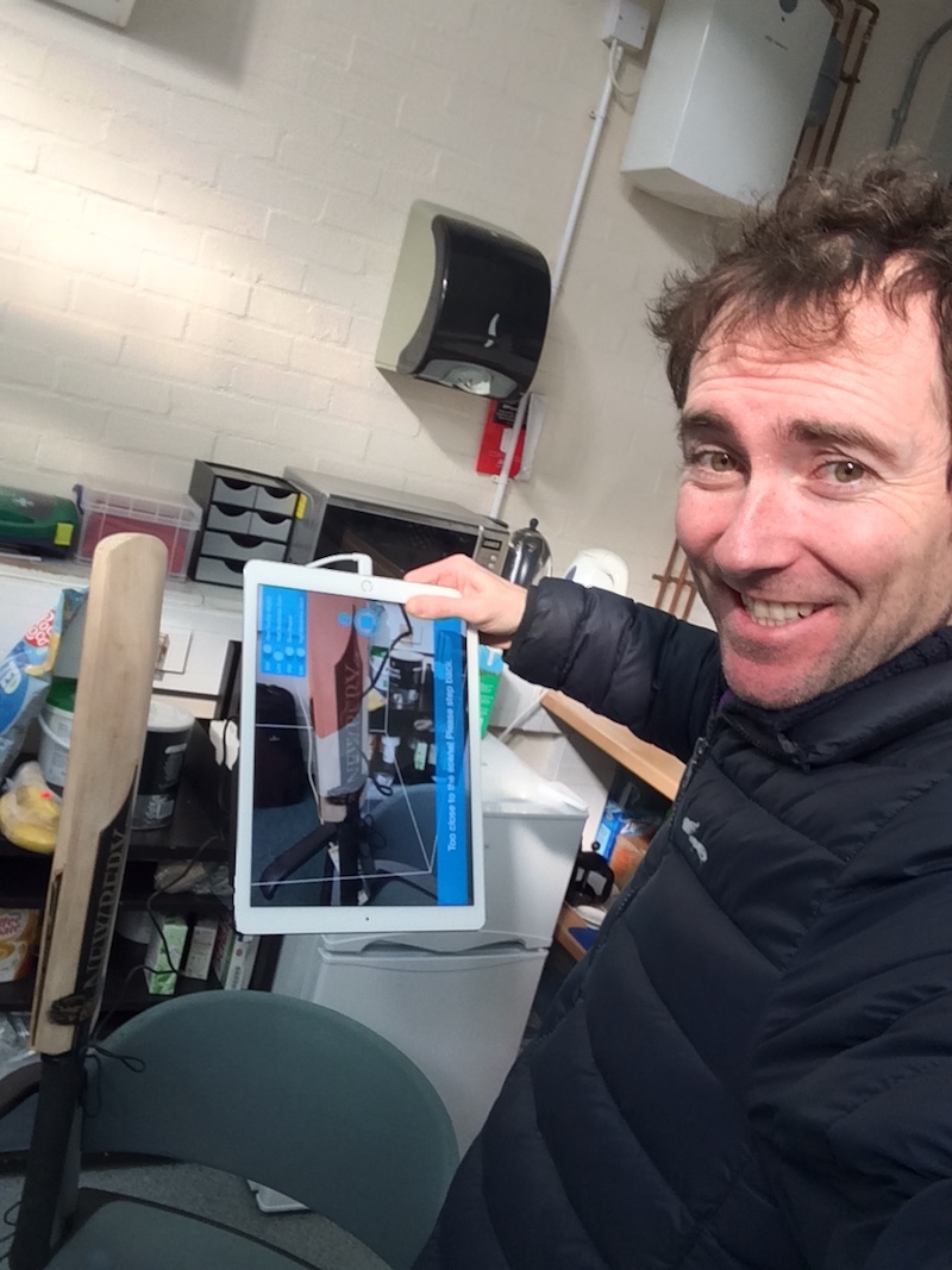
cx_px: 476
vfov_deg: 58.4
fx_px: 1137
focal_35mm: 31
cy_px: 635
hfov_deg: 45.4
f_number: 2.4
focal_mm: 2.15
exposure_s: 1/33
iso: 50
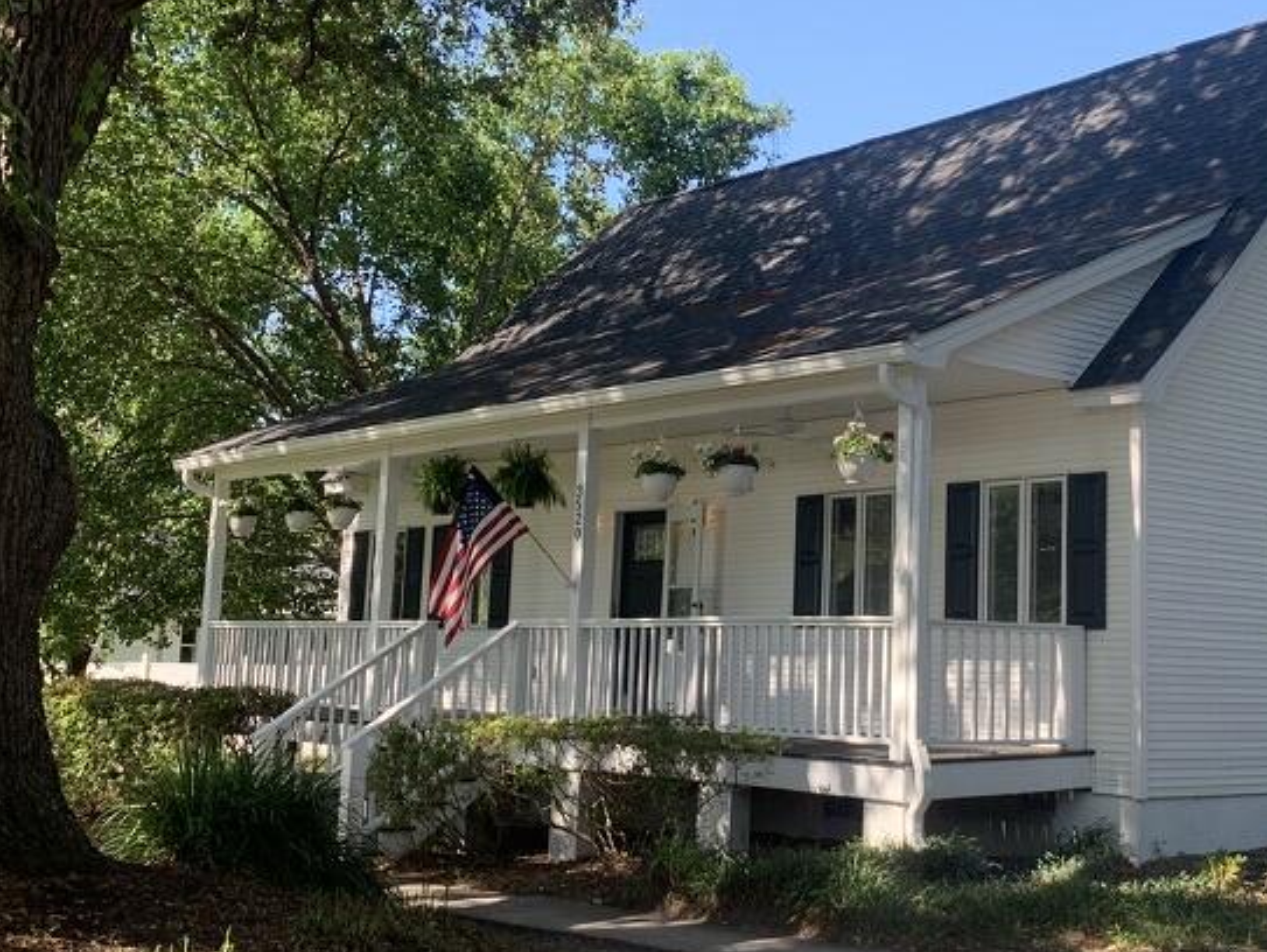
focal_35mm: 49
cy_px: 401
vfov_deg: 29.7
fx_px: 1795
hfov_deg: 38.3
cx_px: 887
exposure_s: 1/362
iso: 25
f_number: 1.8
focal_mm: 4.25
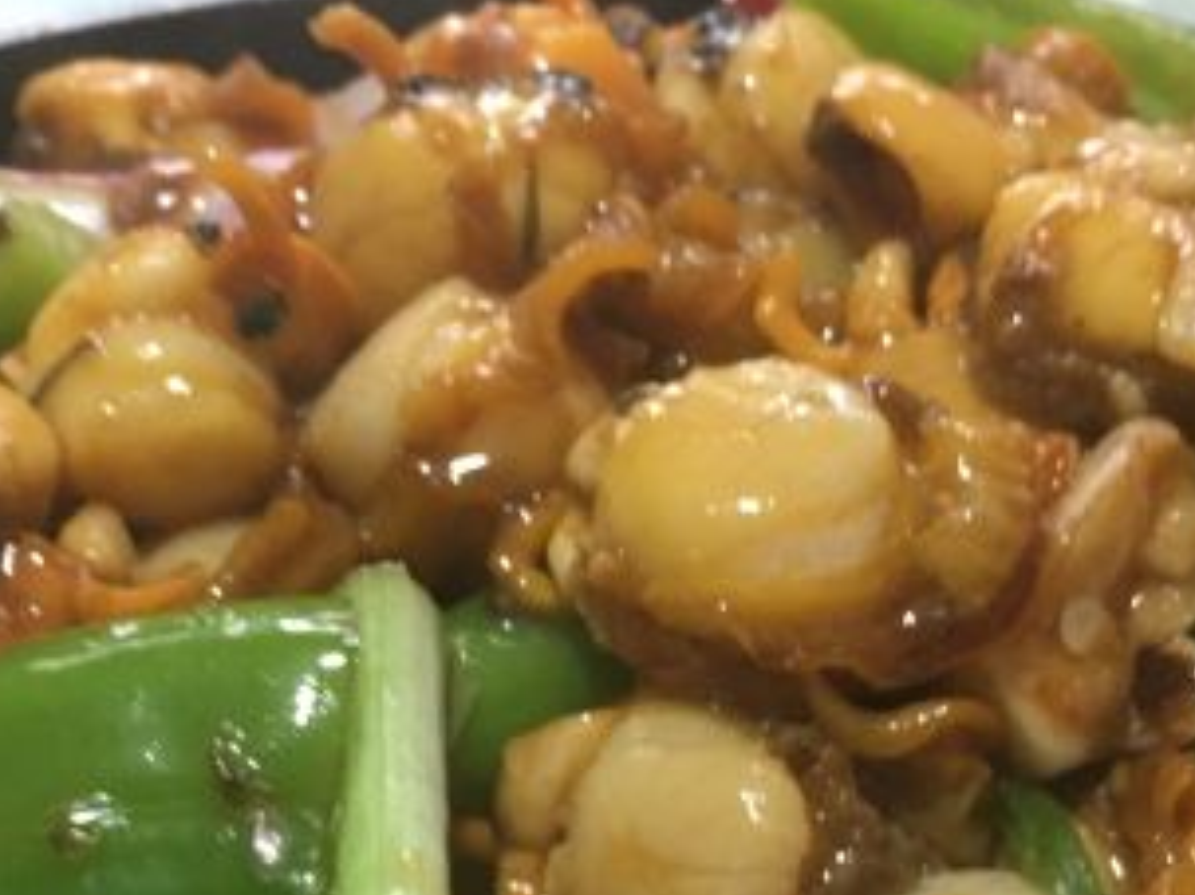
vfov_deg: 21.6
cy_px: 731
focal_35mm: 67
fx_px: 2312
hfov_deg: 29.0
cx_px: 603
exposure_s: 1/33
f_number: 2.2
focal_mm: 4.15
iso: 125
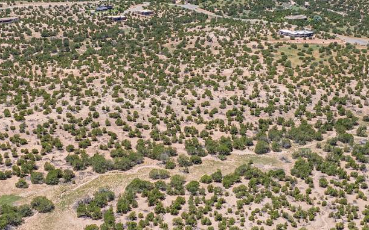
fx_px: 473
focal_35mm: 47
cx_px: 147
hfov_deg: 42.4
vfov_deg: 27.4
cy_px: 101
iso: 120
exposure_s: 1/2000
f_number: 2.8
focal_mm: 8.38
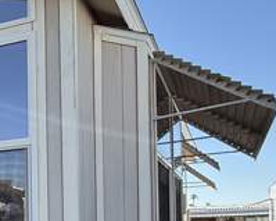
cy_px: 236
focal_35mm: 55
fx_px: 449
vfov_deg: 25.8
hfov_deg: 24.8
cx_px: -155
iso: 50
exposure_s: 1/498
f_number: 2.2
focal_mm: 2.22
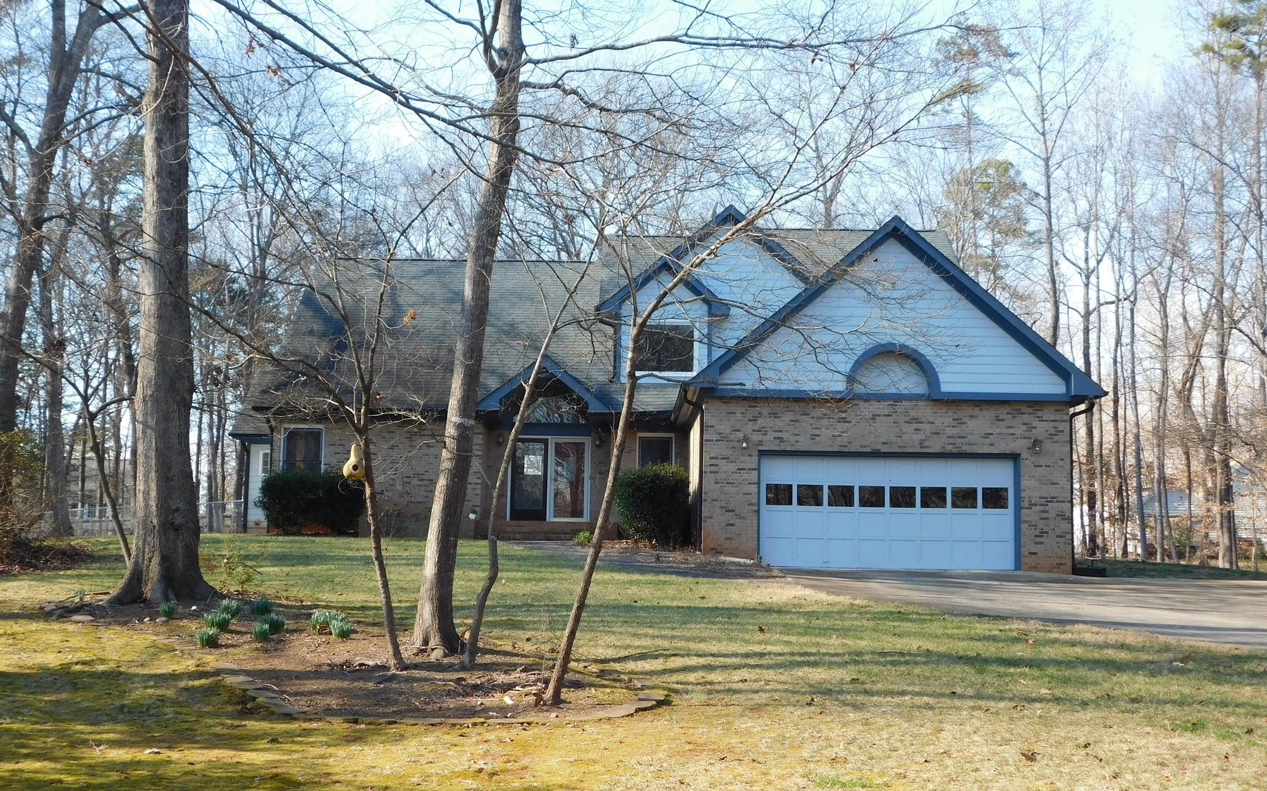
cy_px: 425
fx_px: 1347
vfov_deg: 32.7
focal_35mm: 39
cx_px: 628
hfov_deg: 50.4
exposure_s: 1/200
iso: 125
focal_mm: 6.3
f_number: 3.5
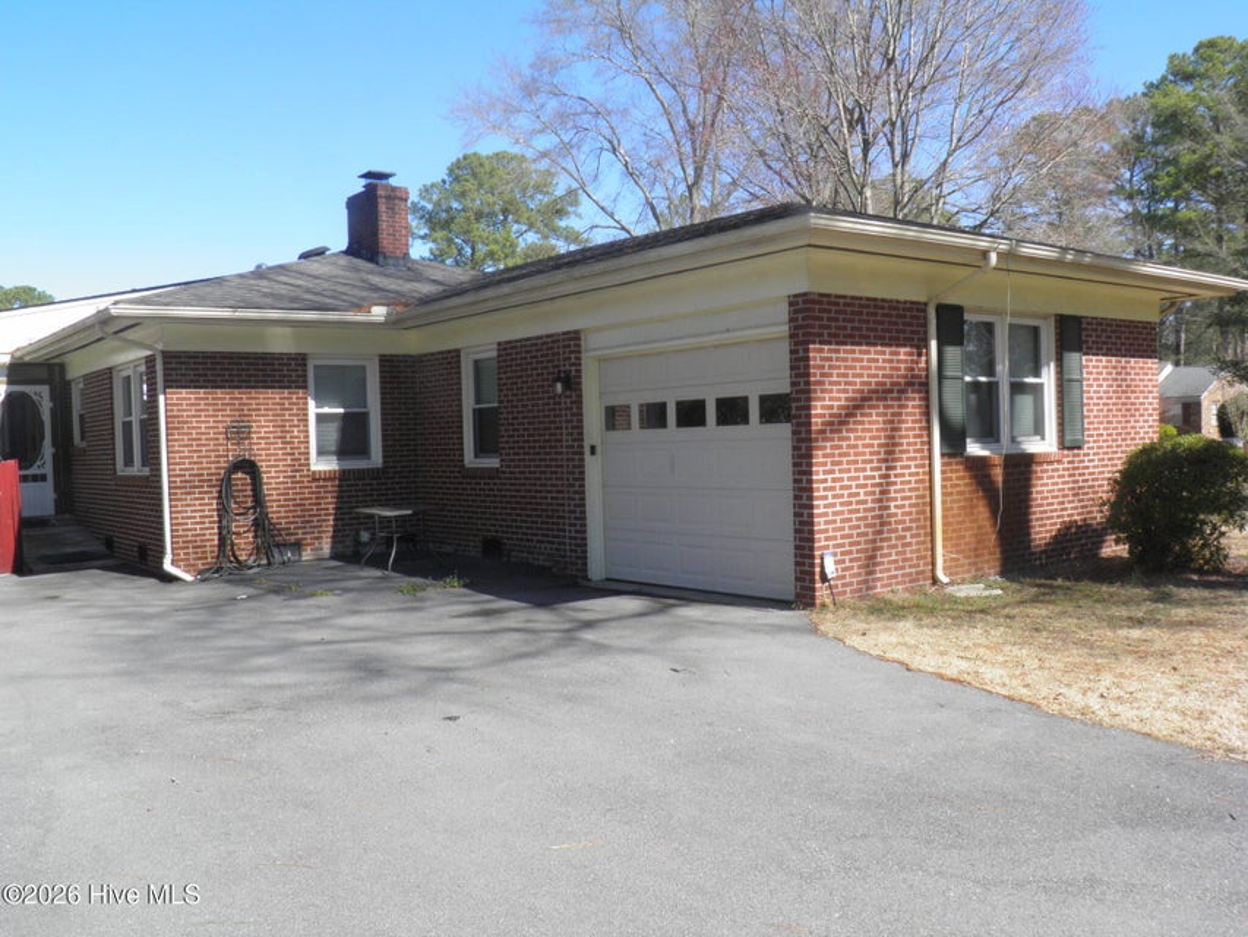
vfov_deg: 46.8
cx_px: 624
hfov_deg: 60.0
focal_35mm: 30
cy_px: 468
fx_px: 1082
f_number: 5.9
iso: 50
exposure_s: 1/125
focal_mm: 5.5
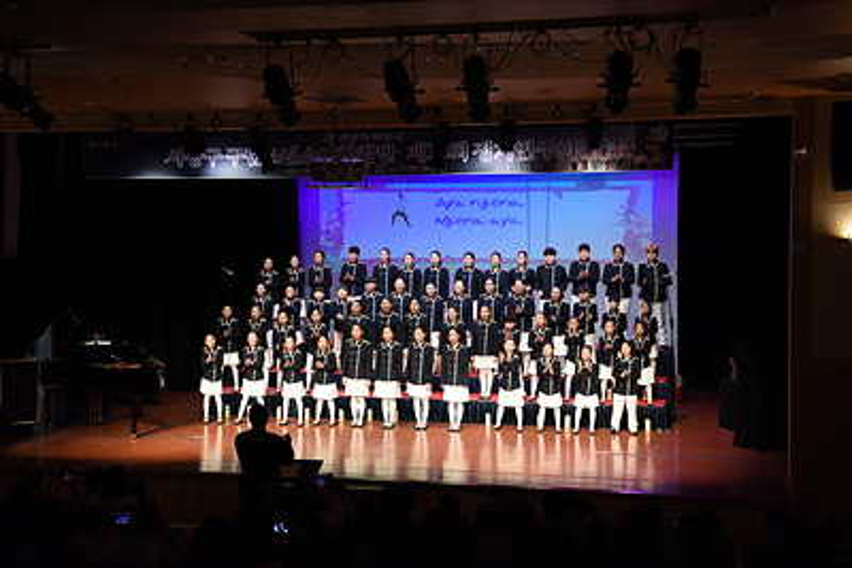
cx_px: 426
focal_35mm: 52
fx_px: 1231
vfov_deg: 26.0
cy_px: 284
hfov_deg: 38.2
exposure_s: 1/250
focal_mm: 52
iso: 1250
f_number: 4
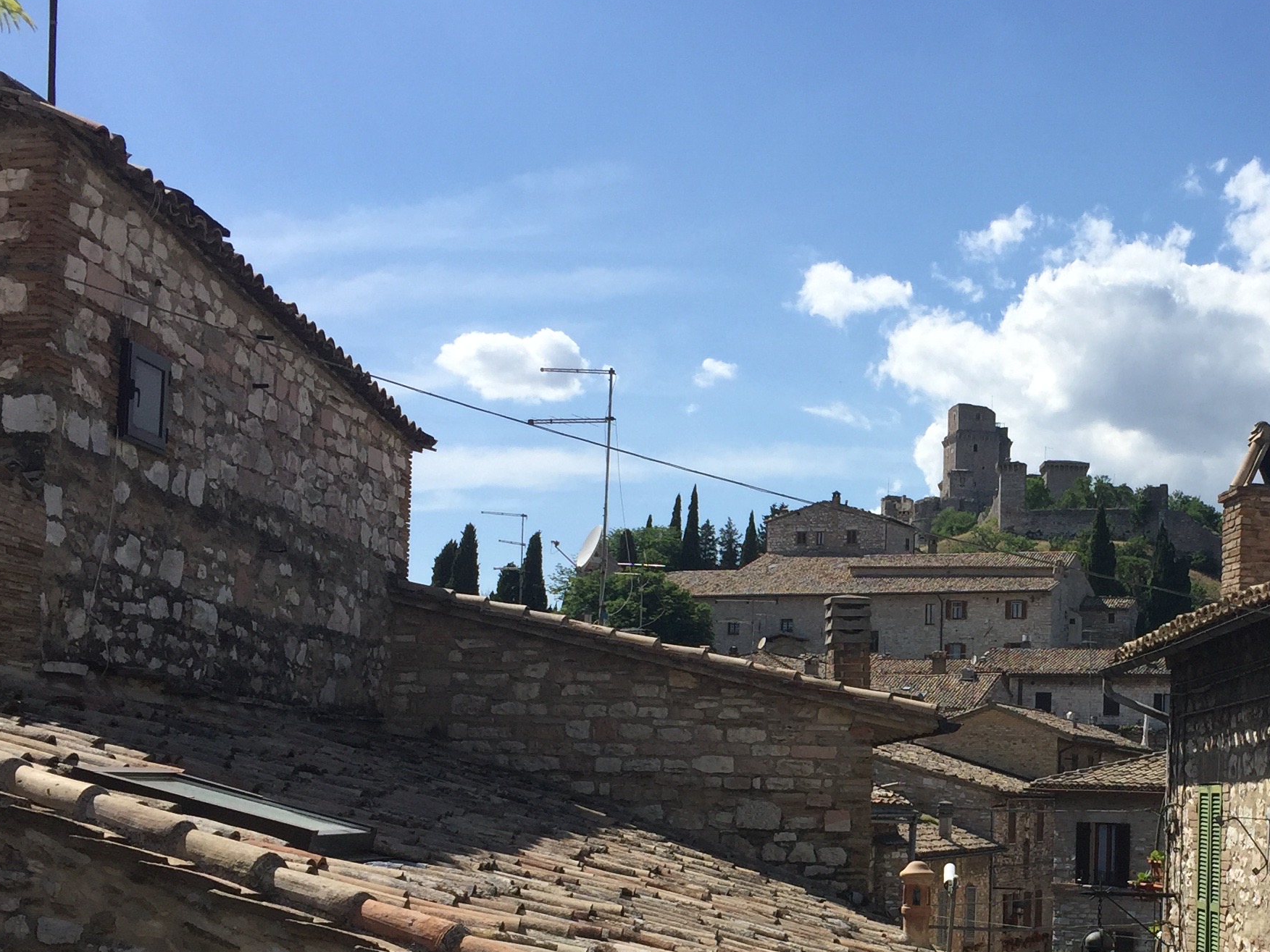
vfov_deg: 26.6
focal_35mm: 54
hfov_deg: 34.3
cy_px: 737
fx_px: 1981
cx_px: 1051
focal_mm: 4.15
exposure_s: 1/2475
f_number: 2.2
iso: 32
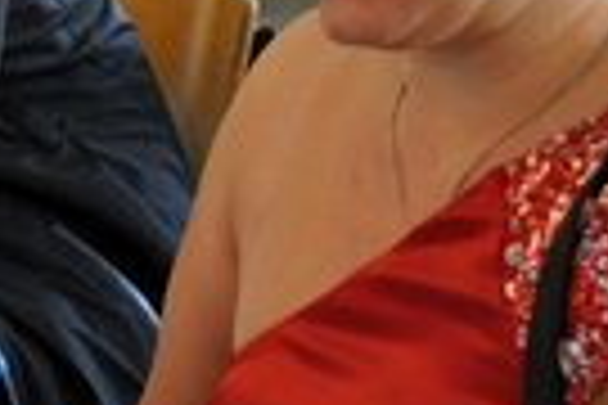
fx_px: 3536
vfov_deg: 6.6
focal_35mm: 209
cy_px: 112
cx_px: -486
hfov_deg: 9.4
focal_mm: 29
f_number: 4
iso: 1800
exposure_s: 1/125
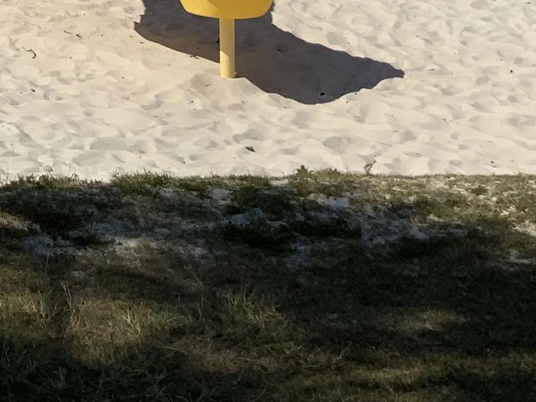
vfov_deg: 11.6
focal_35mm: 118
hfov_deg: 15.7
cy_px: -339
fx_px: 1827
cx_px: -205
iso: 20
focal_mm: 3
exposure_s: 1/5263
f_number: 1.8
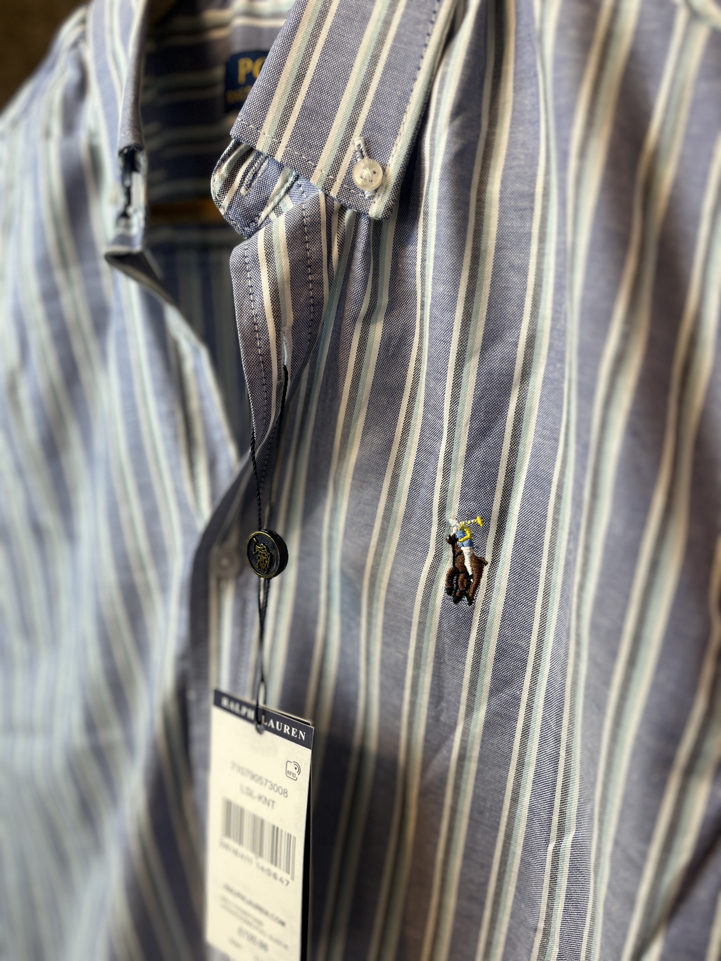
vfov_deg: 67.3
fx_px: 722
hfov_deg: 53.1
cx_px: 360
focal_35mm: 26
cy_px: 480
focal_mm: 5.1
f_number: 1.6
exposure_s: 1/100
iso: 32
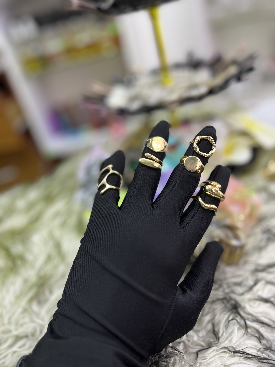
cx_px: 138
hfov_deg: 53.1
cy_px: 184
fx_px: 275
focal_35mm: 26
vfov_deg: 67.3
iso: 80
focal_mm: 5.1
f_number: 1.6
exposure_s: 1/50
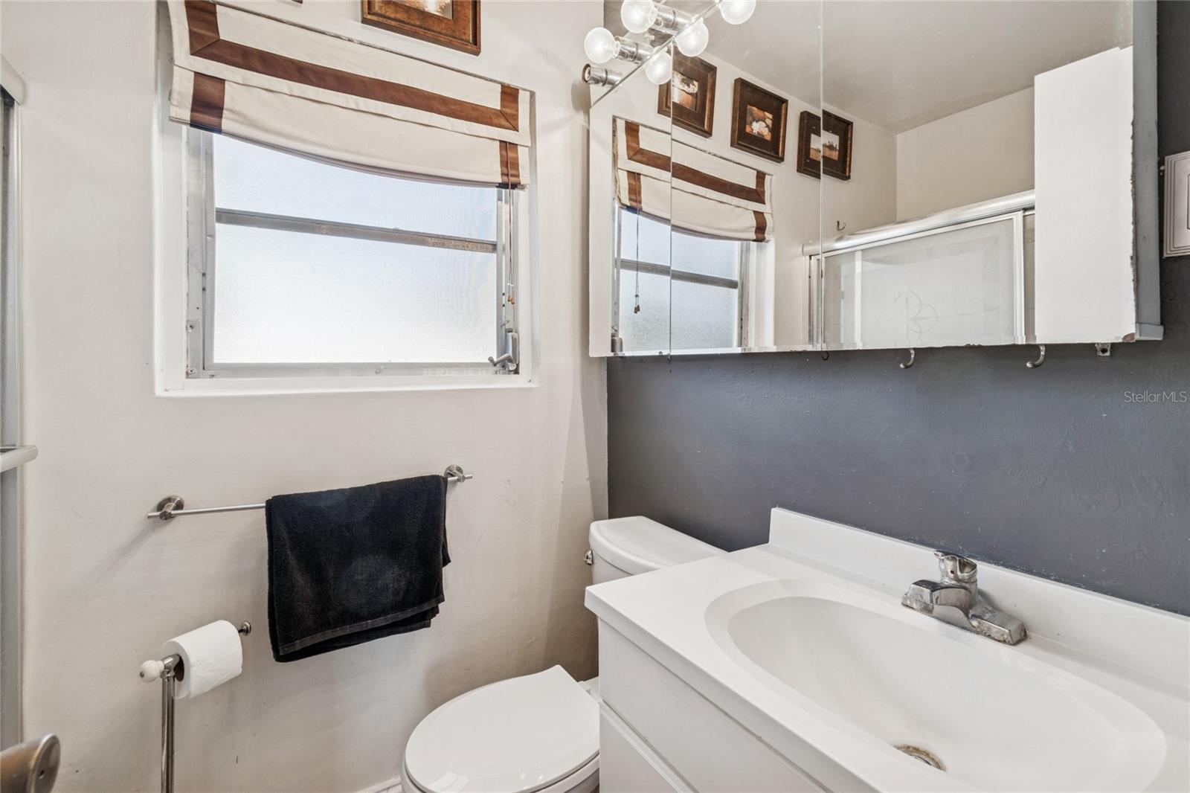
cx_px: 595
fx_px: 496
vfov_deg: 77.3
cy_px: 396
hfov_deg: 100.4
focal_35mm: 15
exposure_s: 1/80
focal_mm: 10
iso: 100
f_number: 7.1
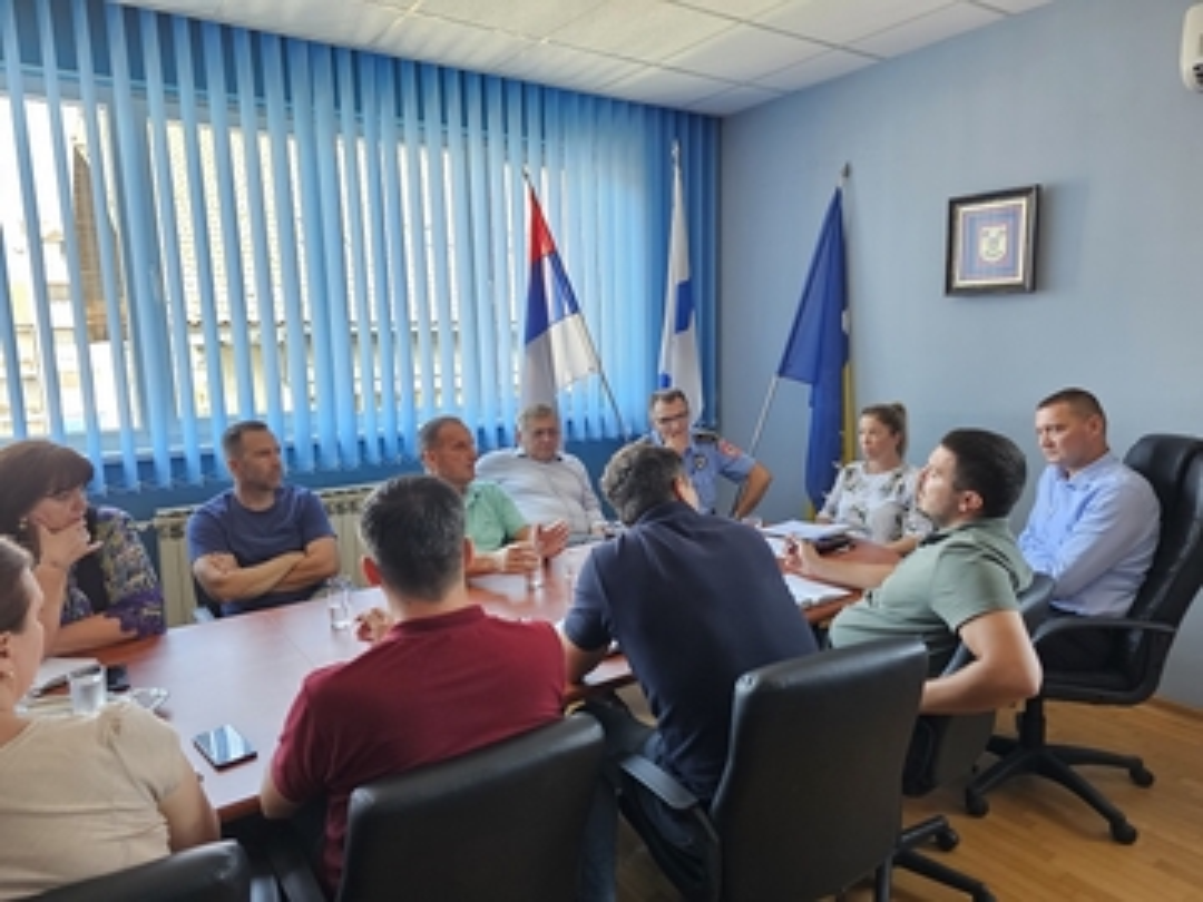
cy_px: 451
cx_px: 602
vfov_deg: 58.9
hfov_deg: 73.9
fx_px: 799
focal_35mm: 23
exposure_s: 1/100
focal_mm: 6.3
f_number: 1.7
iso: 200
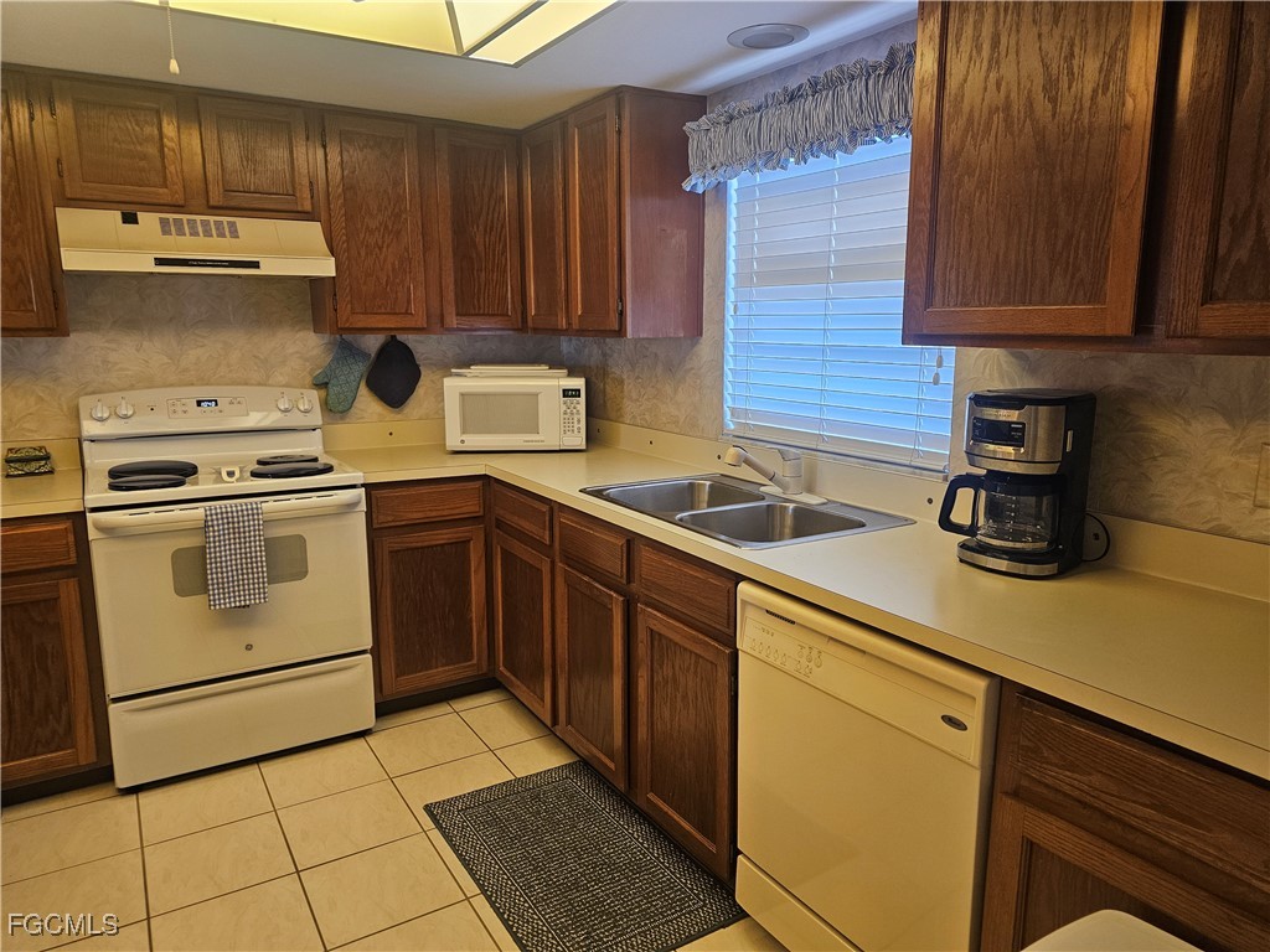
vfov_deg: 58.9
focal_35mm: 23
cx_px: 635
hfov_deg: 73.9
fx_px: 844
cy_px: 476
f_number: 1.7
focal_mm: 6.3
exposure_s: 1/120
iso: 250
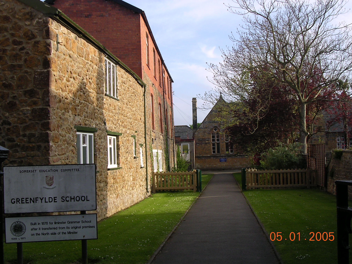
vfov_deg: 31.5
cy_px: 132
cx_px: 176
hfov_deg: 41.2
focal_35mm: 46
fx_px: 468
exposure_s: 1/448
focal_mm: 7.1
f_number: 3
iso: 100
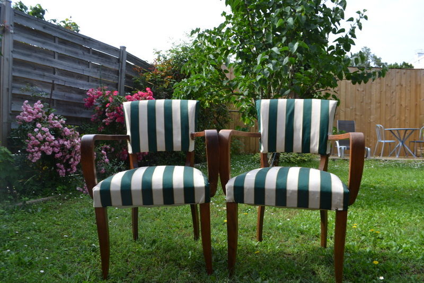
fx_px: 353
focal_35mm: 30
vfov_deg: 43.6
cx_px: 212
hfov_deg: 61.9
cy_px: 142
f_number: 7.1
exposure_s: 1/200
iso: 100
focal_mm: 20
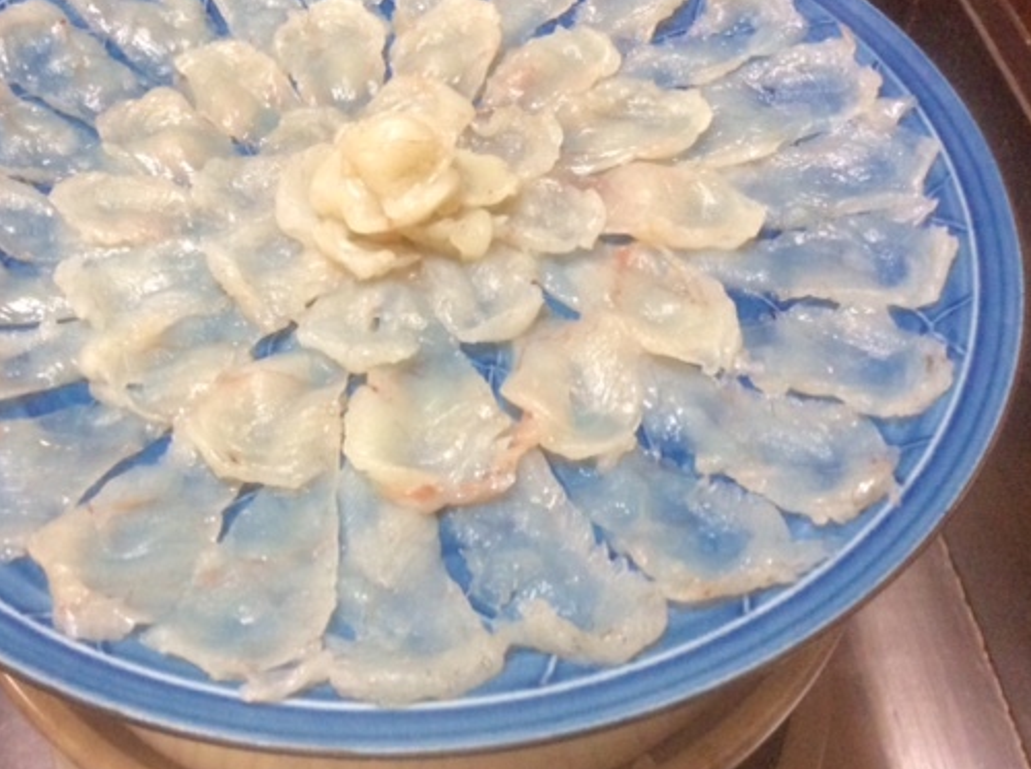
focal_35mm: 41
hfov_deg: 45.7
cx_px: 425
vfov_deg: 34.9
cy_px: 315
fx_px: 1219
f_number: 2.4
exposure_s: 1/24
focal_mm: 3.3
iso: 160
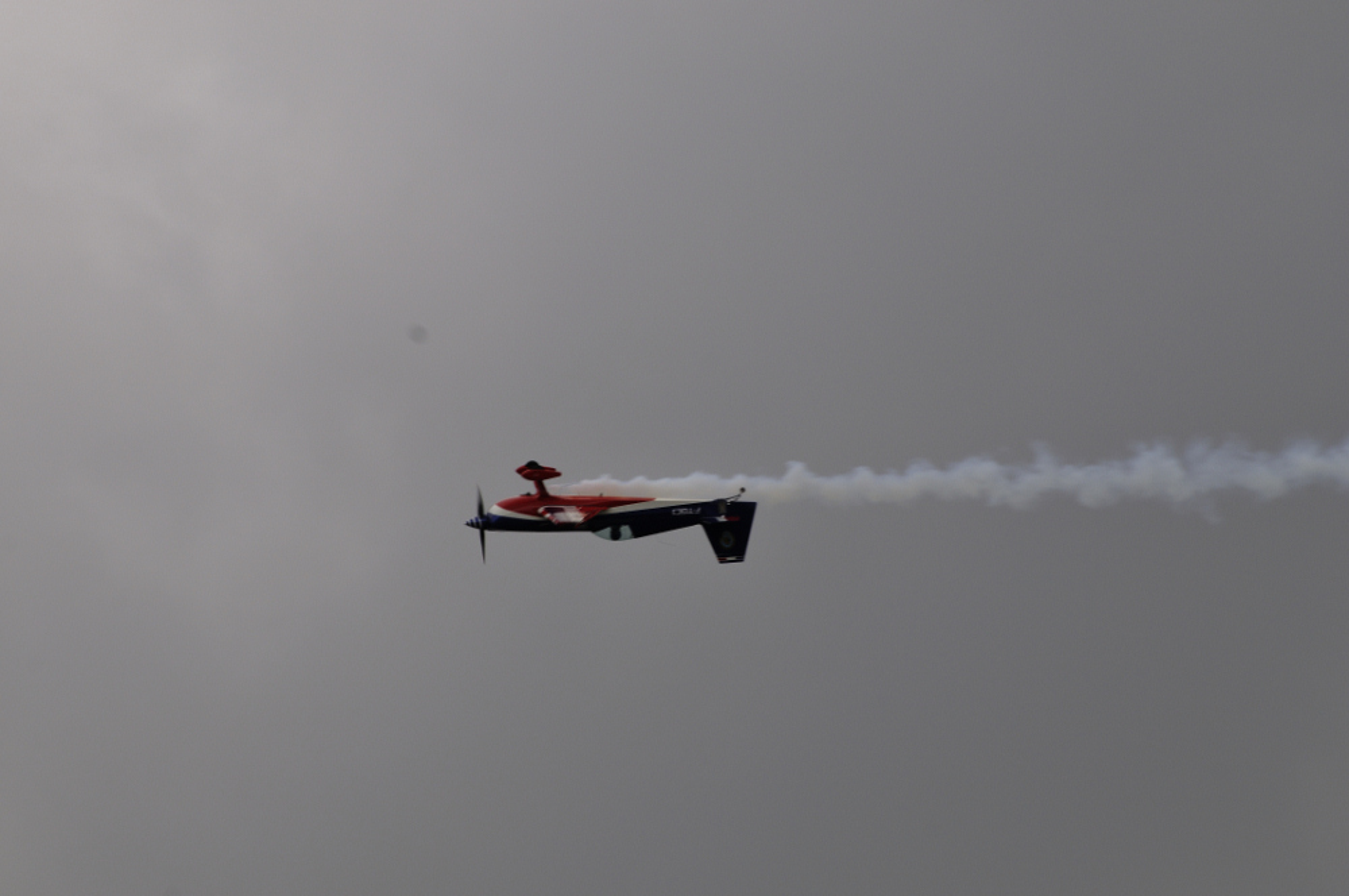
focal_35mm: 450
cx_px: 674
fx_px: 16840
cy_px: 448
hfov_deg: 4.6
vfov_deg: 3.0
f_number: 9
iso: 200
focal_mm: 300
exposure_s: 1/320
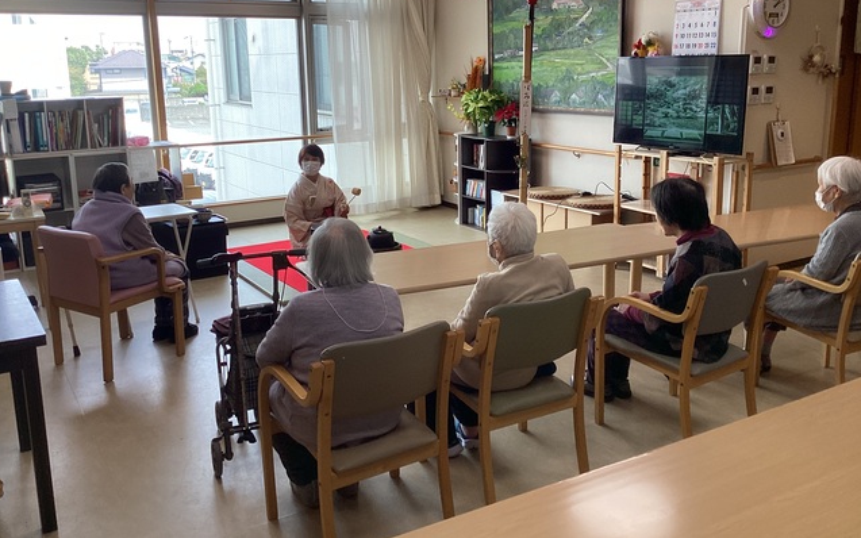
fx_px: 774
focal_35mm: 33
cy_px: 219
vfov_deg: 38.2
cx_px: 431
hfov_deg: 58.1
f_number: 2.4
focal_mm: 3.3
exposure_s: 1/120
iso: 50
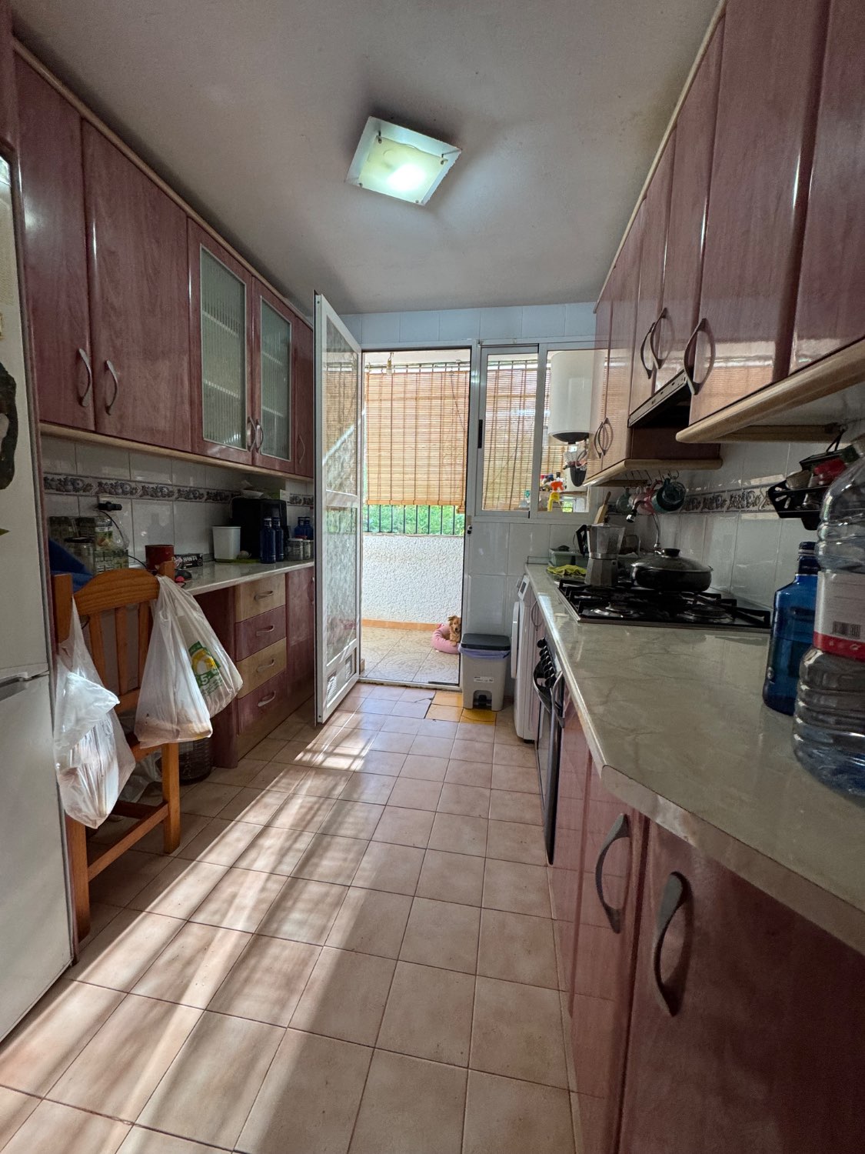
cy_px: 577
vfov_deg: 102.1
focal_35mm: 14
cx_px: 432
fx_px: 466
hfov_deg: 85.7
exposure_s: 1/100
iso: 200
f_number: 2.2
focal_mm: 2.22
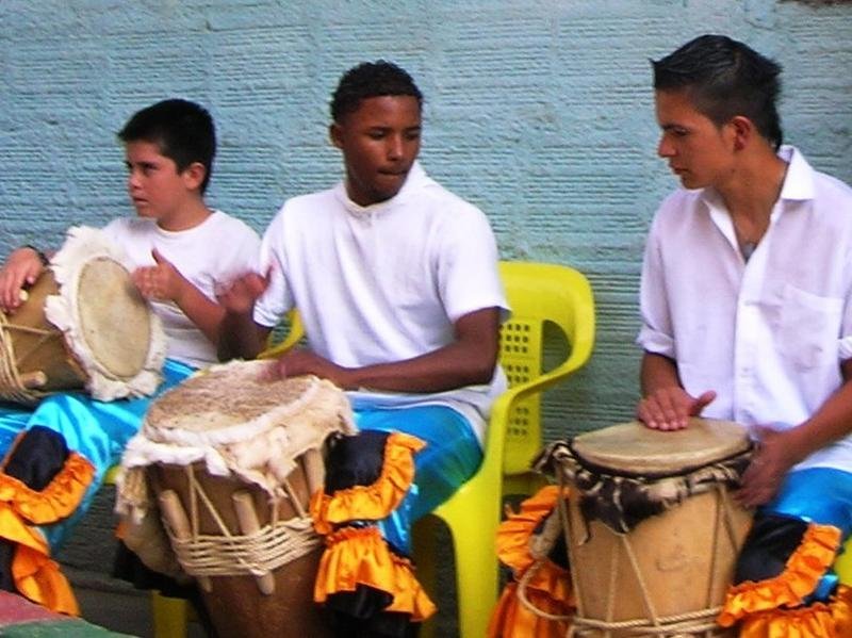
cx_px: 426
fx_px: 935
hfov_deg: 49.0
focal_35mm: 38
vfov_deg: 37.7
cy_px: 319
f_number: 5
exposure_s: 1/60.3
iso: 50
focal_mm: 6.4
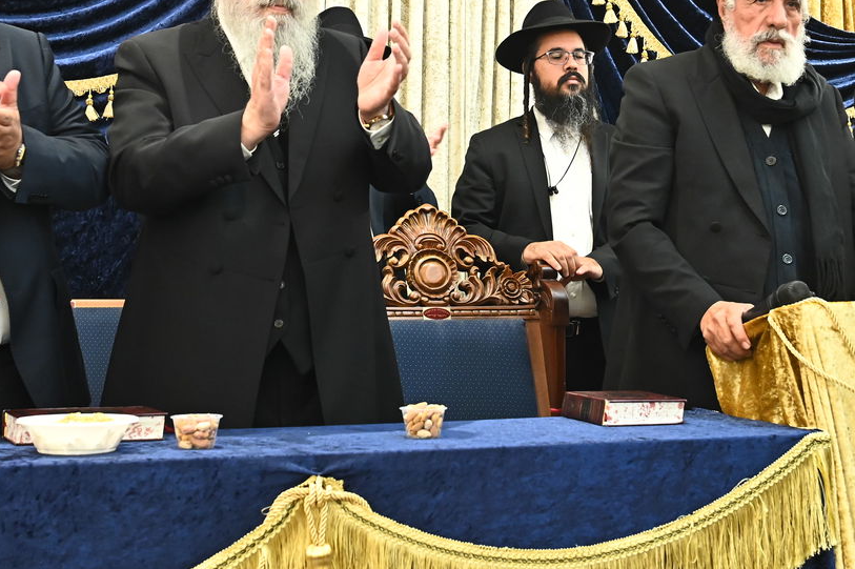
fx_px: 1472
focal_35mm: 62
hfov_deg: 32.4
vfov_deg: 21.6
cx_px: 447
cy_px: 126
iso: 3200
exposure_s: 1/125
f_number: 5.6
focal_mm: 36
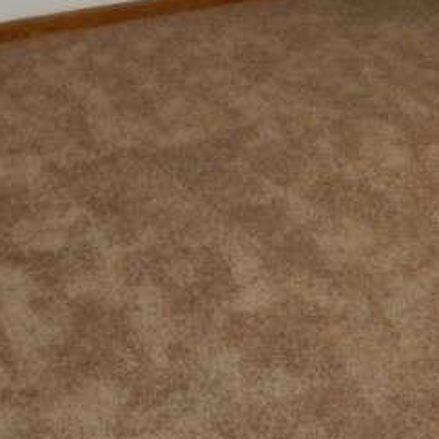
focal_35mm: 70
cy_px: -132
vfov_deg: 22.1
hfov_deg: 23.7
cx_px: 432
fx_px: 1004
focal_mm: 4.5
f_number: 3.7
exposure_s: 1/30
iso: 200
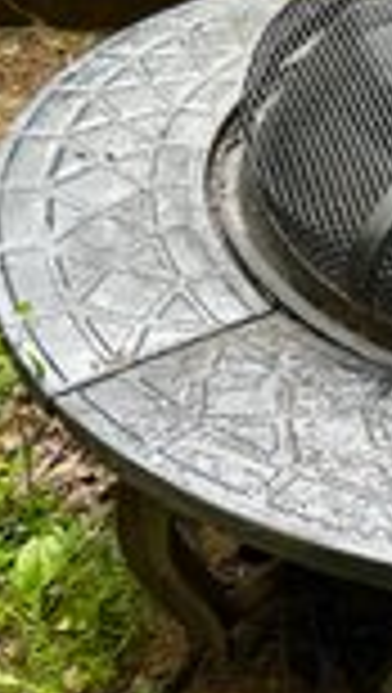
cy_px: 376
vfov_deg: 33.3
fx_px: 1160
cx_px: 547
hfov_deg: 17.6
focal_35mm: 63
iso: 64
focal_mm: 5.7
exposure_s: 1/121
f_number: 1.5
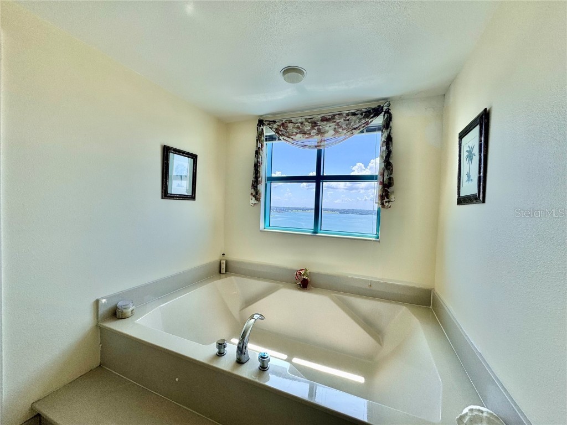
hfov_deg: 102.1
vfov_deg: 85.7
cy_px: 212
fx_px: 229
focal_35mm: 14
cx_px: 284
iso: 40
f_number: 2.2
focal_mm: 2.22
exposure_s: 1/541
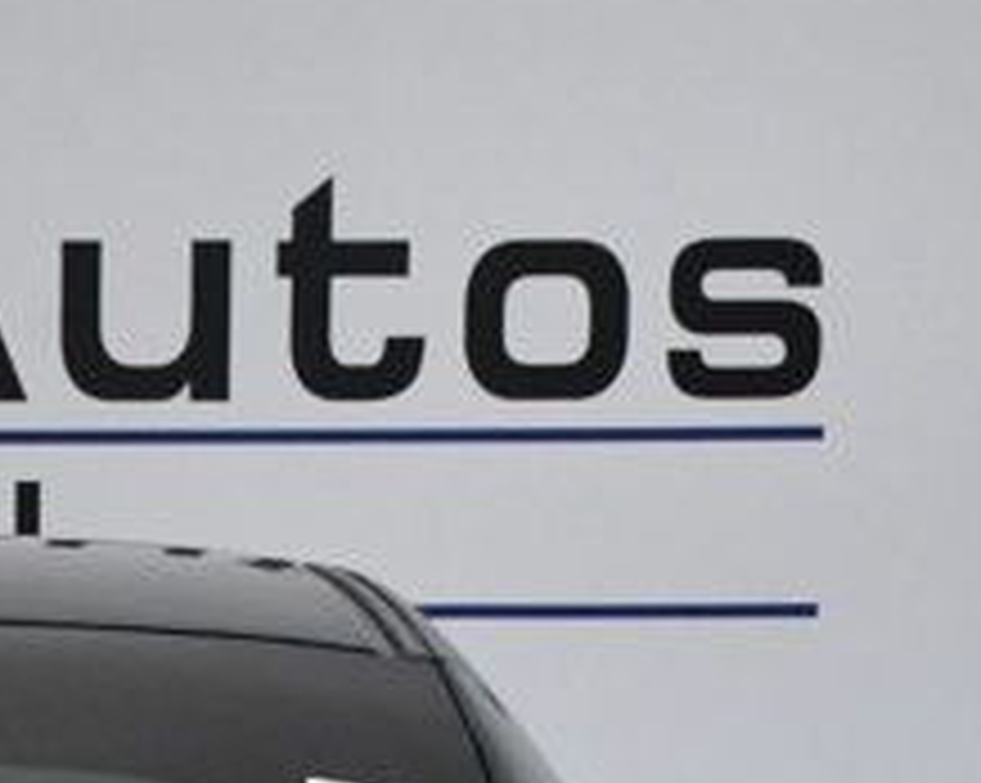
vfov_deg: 8.6
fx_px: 4989
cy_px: 1395
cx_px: -297
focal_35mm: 172
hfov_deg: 11.0
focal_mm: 26
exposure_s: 1/500
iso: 2500
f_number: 11
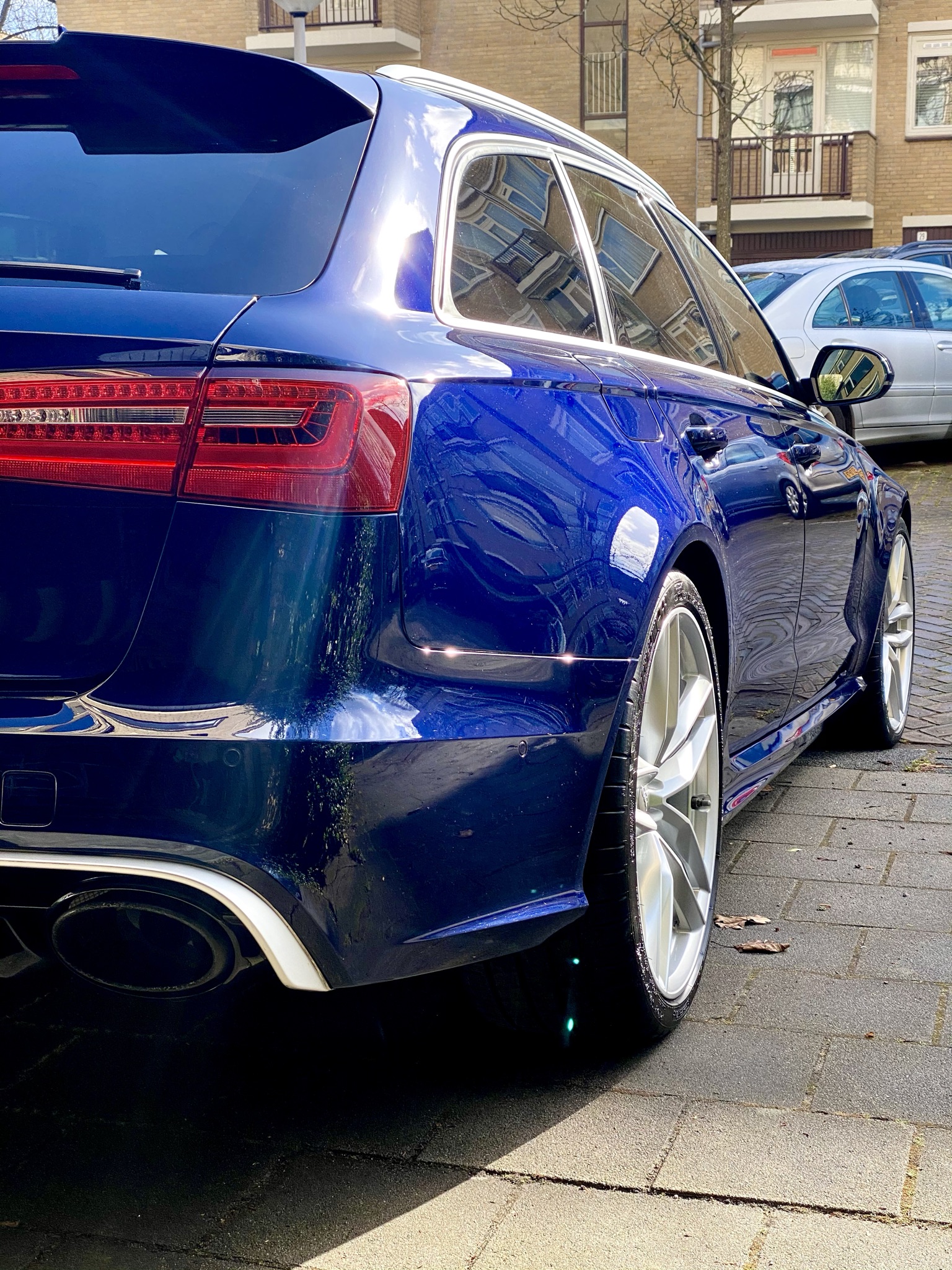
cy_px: 635
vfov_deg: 36.8
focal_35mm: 52
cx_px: 476
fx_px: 1907
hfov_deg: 28.0
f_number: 2
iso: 20
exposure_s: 1/358
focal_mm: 6
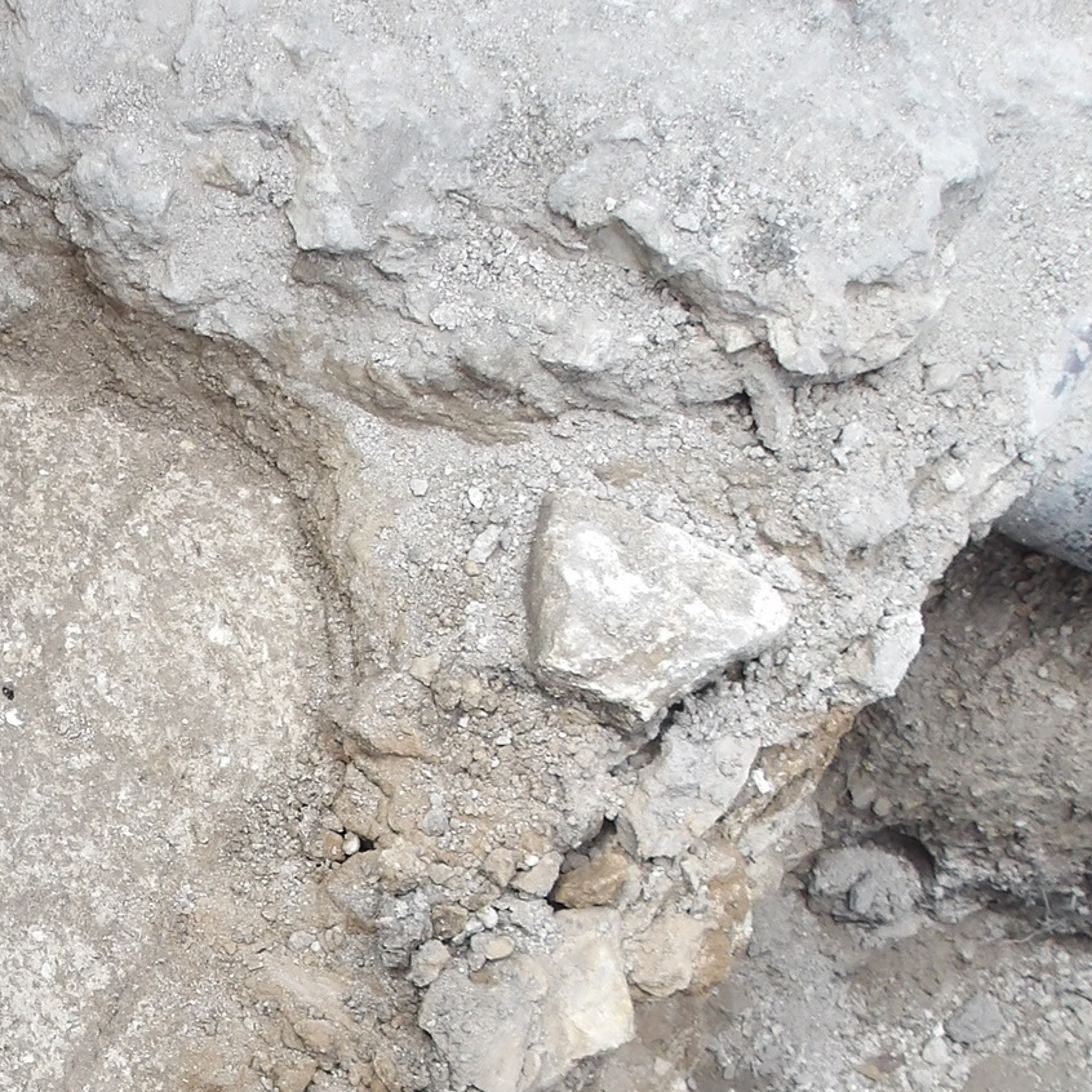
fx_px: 2320
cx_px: -1
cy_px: 1104
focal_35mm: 65
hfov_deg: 25.2
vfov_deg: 25.2
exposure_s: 1/60
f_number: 10.4
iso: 259
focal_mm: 4.9
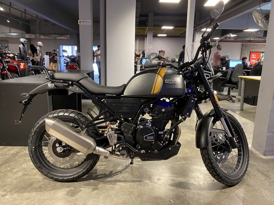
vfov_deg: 53.1
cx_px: 137
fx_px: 206
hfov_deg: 67.3
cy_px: 102
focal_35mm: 26
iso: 160
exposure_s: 1/50
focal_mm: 4.25
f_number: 1.8
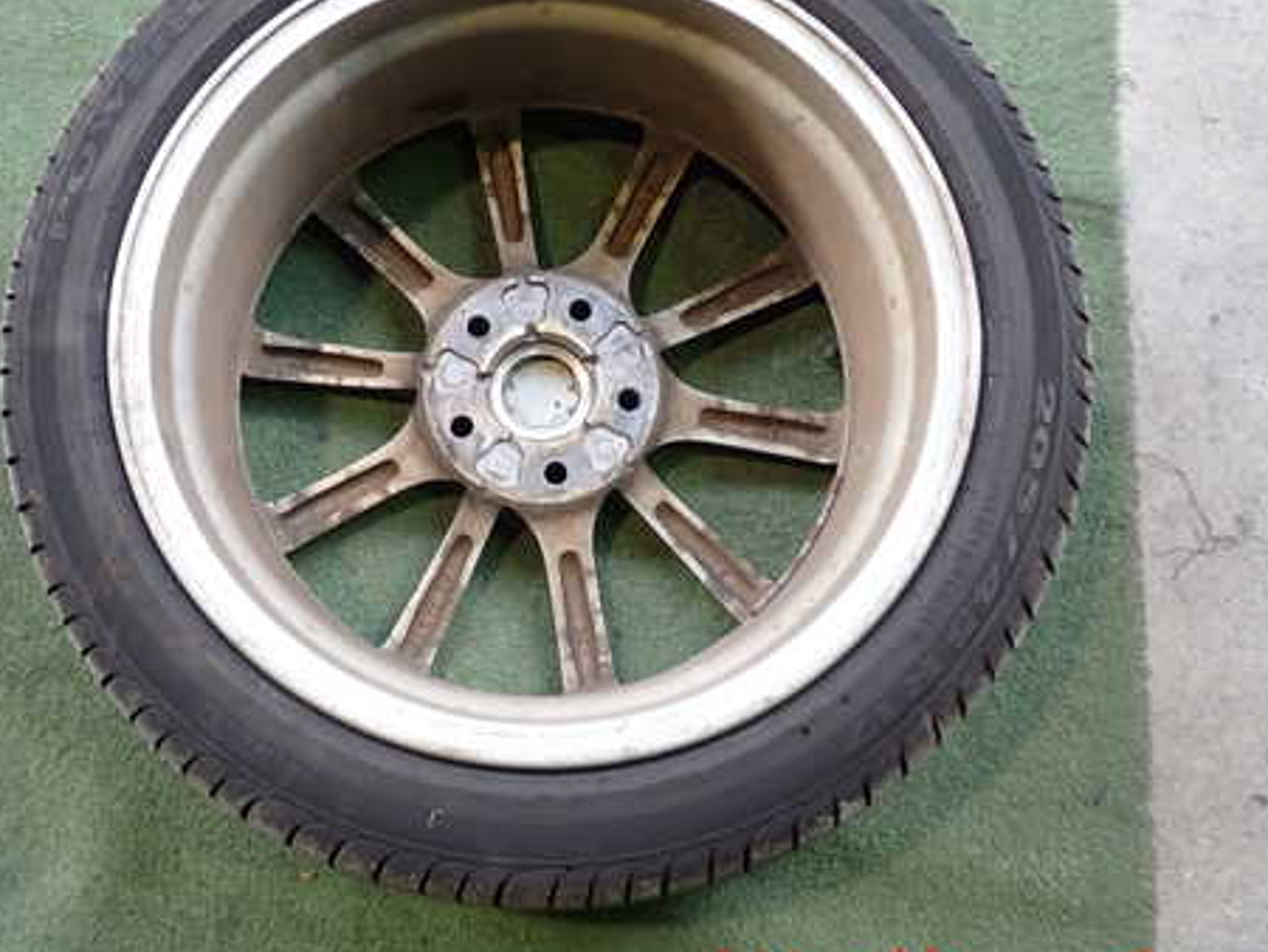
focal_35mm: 40
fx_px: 1466
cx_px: 510
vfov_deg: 35.9
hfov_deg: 46.5
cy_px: 380
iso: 200
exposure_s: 1/40
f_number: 2.3
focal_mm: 5.4
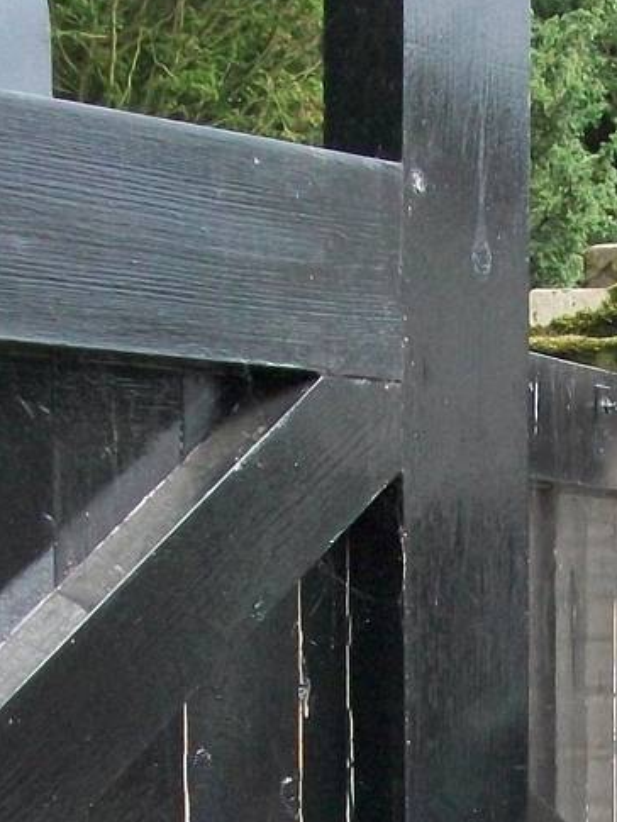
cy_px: 1175
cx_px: 795
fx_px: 3136
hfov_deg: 11.0
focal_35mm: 132
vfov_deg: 14.1
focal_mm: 7.1
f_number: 3.2
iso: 266
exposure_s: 1/500
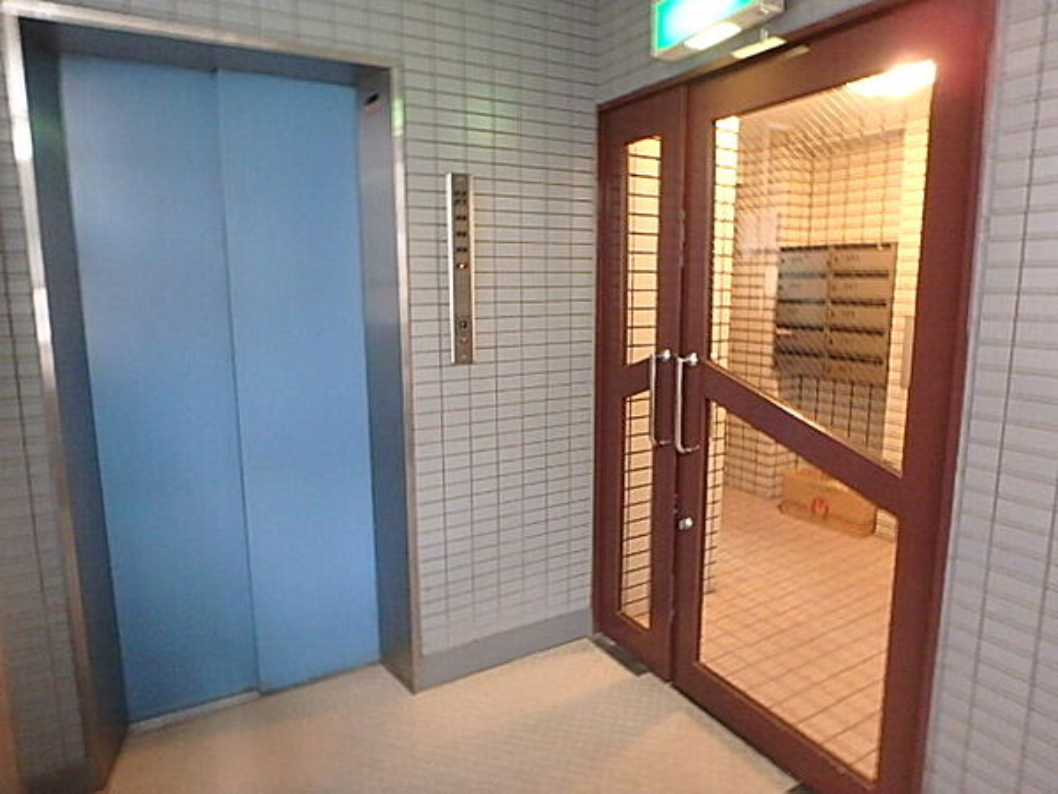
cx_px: 529
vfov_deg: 63.4
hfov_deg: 79.0
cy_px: 397
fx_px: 642
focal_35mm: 21
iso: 1000
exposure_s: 1/8
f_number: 3.5
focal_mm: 3.7
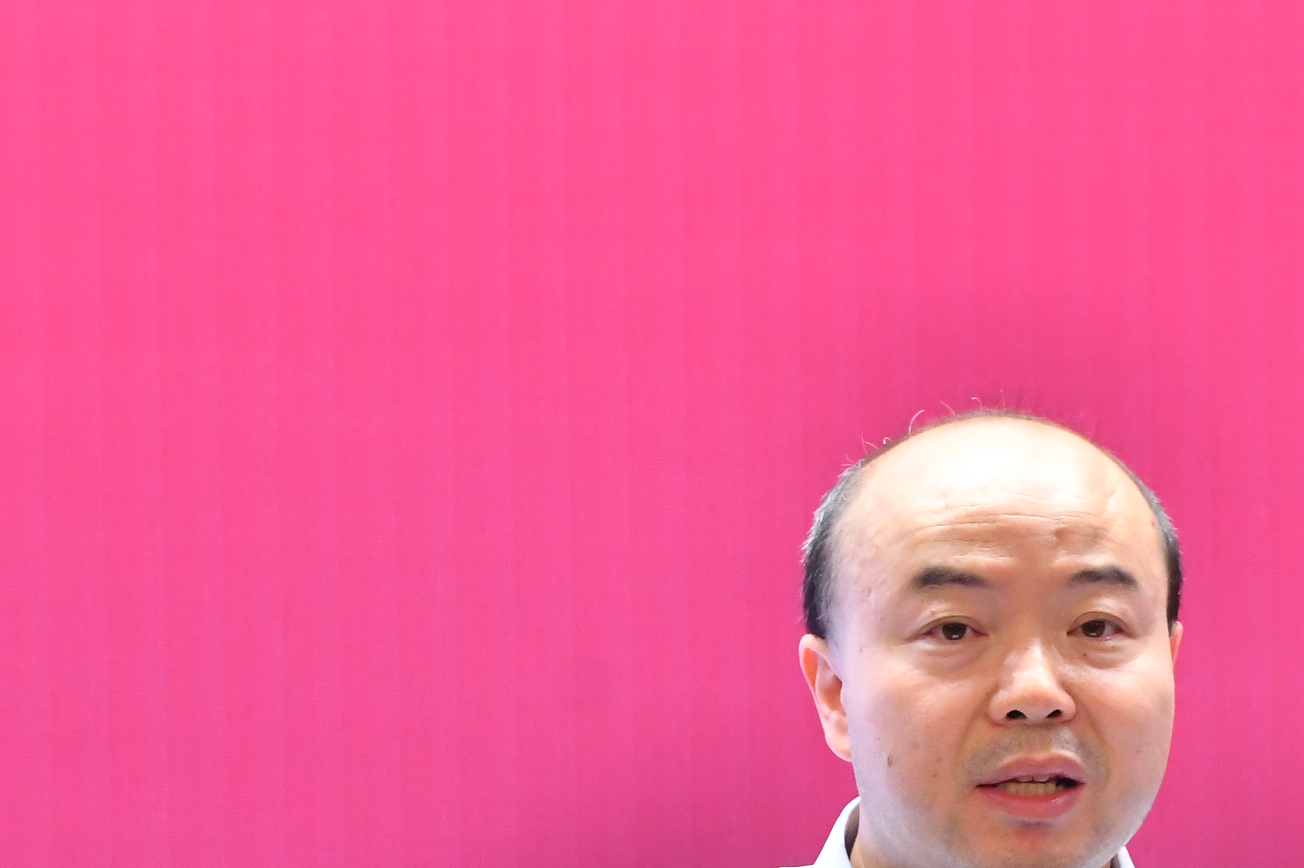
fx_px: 25485
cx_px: 1104
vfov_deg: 2.0
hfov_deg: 2.9
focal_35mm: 704
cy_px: 974
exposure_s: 1/125
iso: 2500
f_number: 5.6
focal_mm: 200
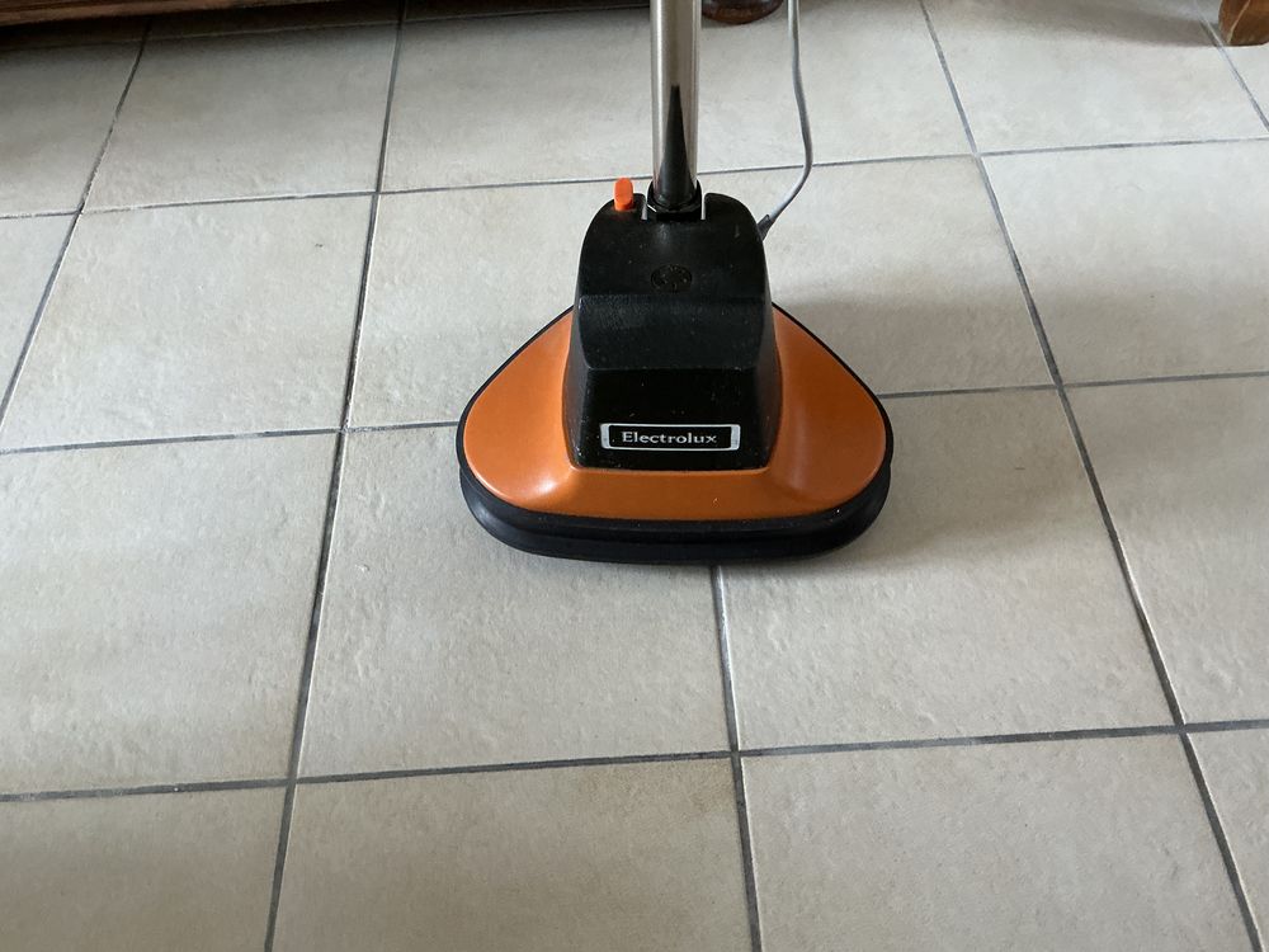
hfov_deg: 61.7
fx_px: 1063
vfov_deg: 48.2
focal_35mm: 29
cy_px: 476
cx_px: 634
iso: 160
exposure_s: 1/60
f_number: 1.8
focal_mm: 3
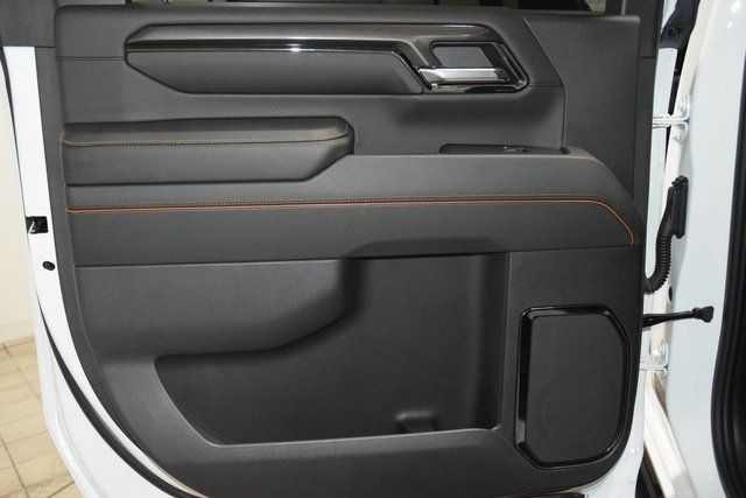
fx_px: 746
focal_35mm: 36
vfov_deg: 36.9
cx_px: 373
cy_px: 249
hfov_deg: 53.1
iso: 2800
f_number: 3.8
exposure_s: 1/125
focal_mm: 24
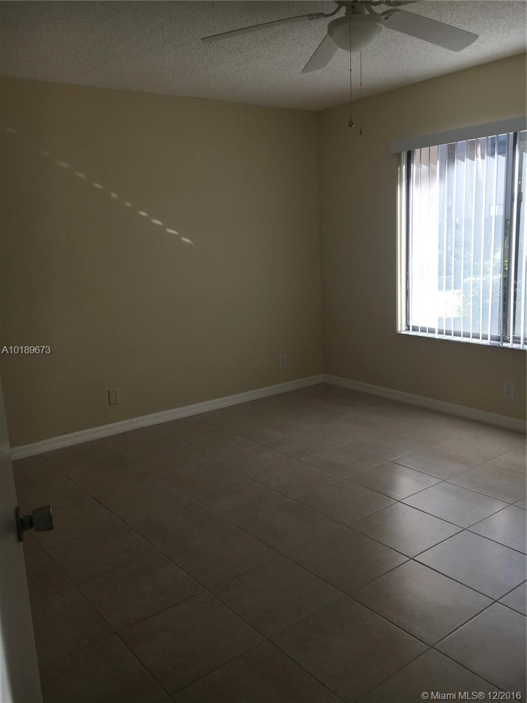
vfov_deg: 61.7
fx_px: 589
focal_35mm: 29
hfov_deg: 48.2
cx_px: 264
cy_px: 352
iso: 25
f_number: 2.2
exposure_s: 1/204
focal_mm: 4.15
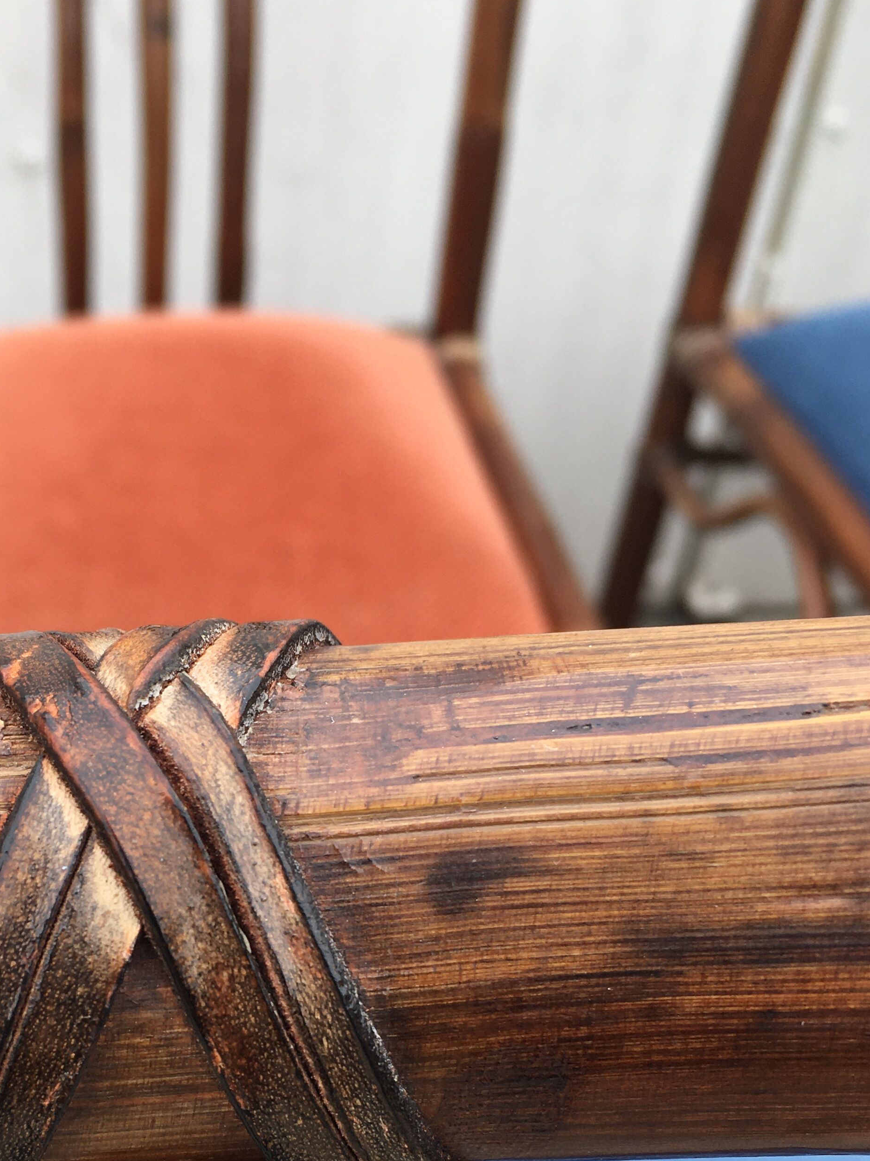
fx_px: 1575
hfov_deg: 30.4
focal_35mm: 47
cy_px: 923
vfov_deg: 38.9
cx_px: 218
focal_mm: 4.15
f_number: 2.2
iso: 25
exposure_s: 1/229
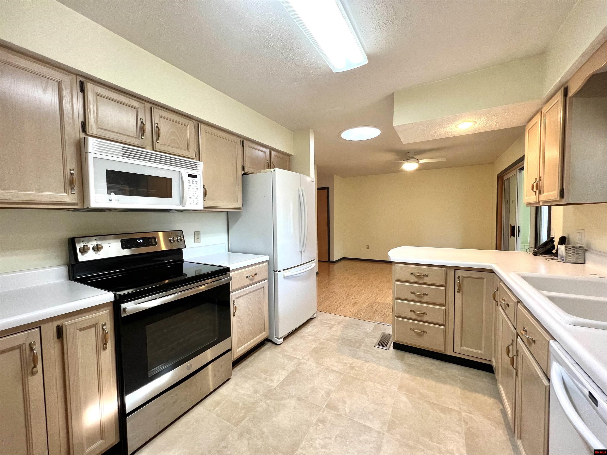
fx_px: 228
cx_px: 304
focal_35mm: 13
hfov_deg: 106.2
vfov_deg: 89.9
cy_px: 228
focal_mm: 1.57
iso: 250
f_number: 1.8
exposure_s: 1/120
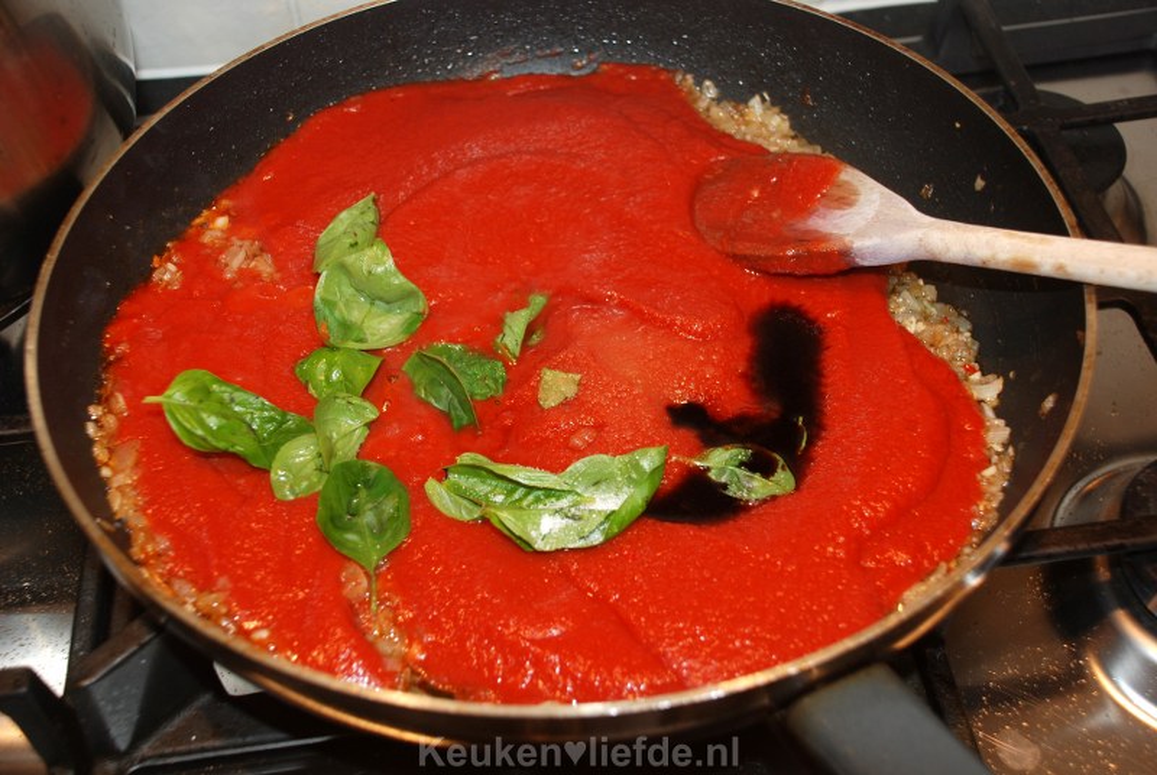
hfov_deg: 42.3
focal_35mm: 46
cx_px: 578
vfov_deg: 29.0
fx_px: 1497
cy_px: 388
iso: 200
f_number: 4.2
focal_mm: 31
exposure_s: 1/60
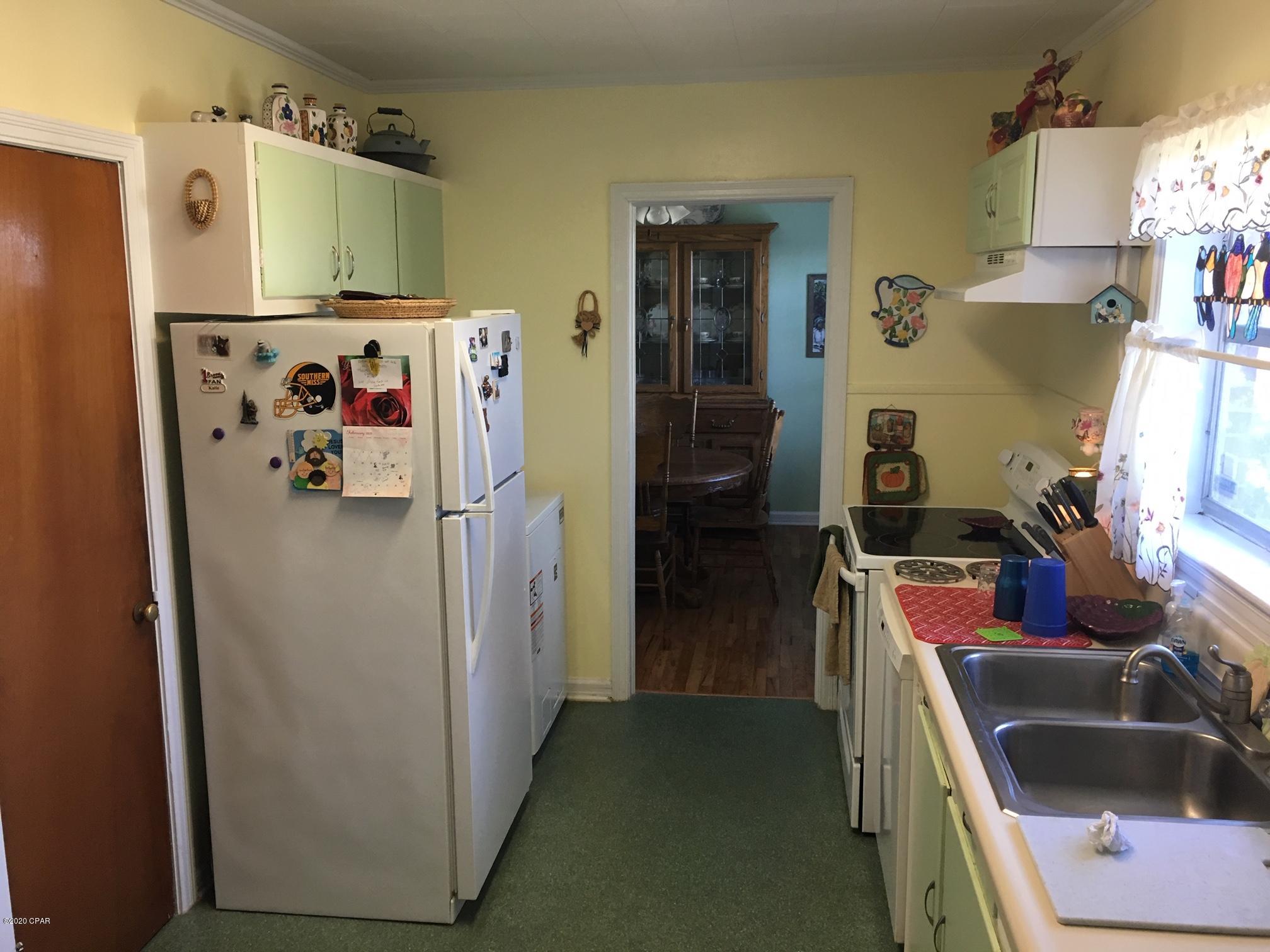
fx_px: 1064
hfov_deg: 61.7
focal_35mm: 29
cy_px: 476
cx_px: 635
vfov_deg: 48.2
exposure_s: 1/30
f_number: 2.2
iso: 80
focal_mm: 4.15
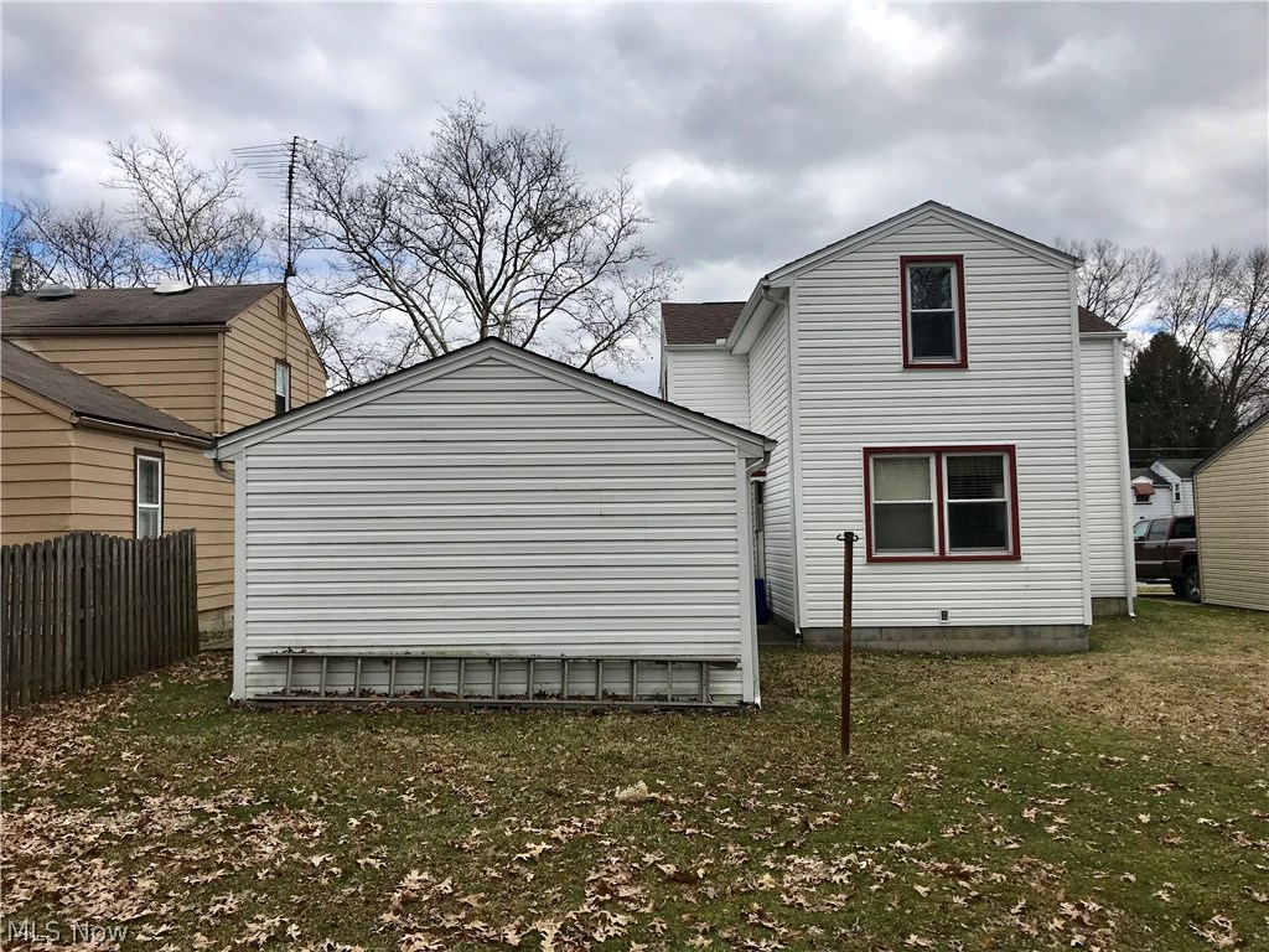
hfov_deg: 63.4
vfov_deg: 49.7
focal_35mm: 28
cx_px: 634
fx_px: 1026
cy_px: 476
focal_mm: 3.99
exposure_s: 1/2591
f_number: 1.8
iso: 20
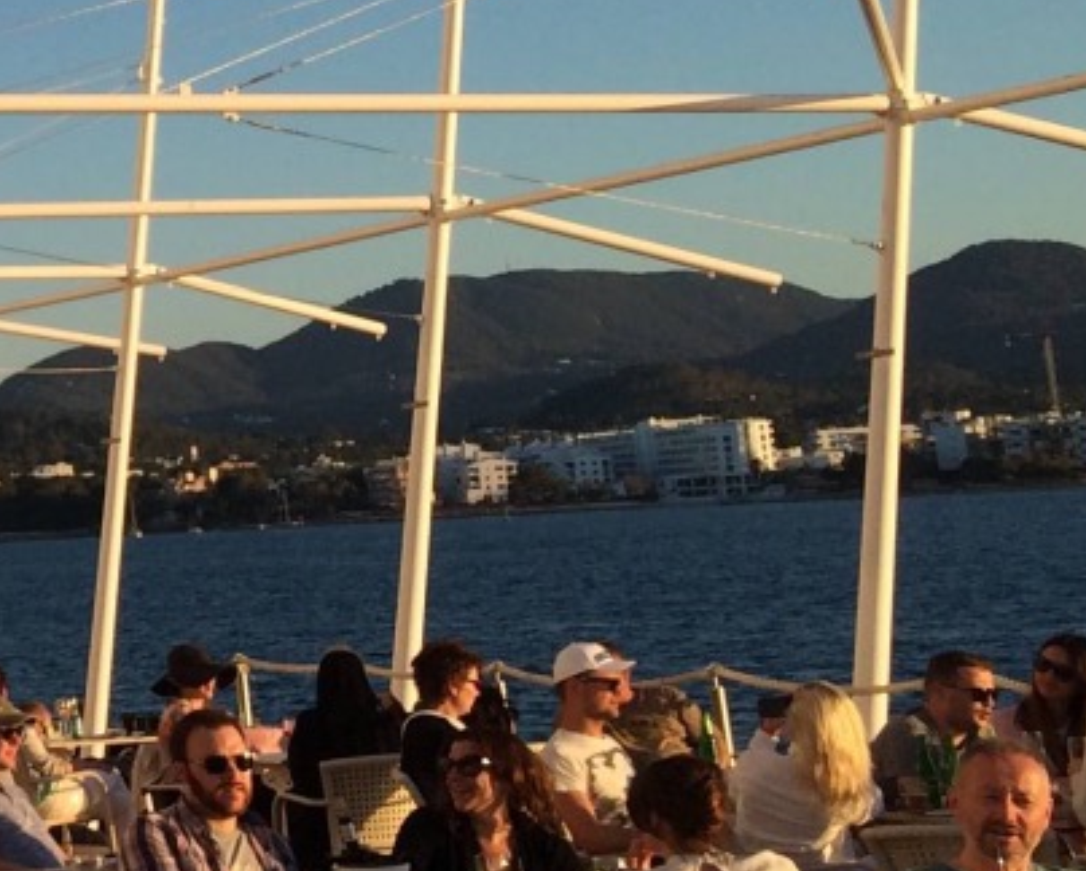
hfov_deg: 15.6
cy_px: 184
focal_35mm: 105
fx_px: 3378
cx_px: -874
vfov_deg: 14.6
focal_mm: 4.15
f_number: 2.2
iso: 32
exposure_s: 1/1244
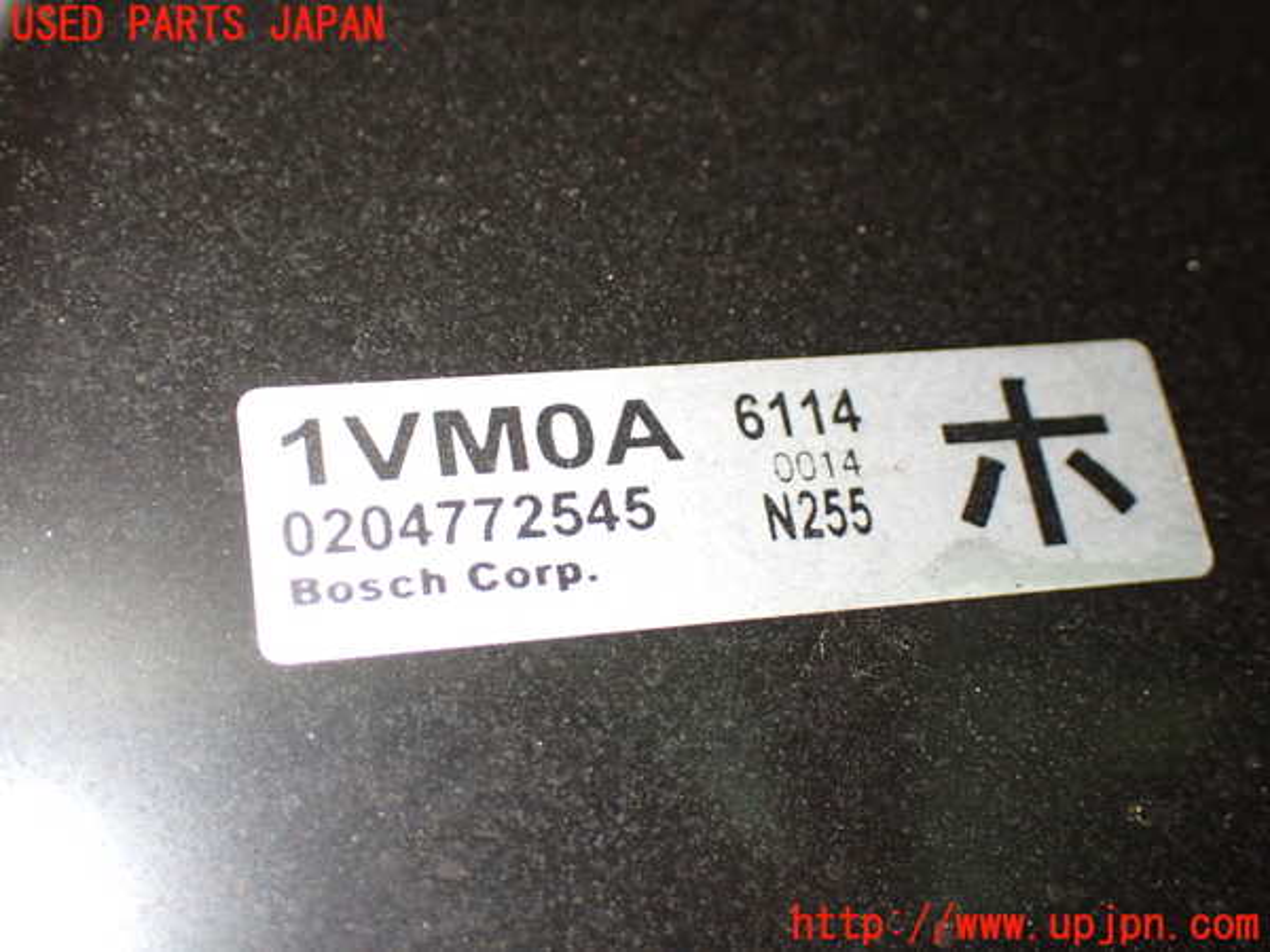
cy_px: 476
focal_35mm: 50
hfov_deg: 38.2
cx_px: 635
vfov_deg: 29.1
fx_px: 1834
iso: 800
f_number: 3.2
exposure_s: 1/50
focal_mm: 9.01
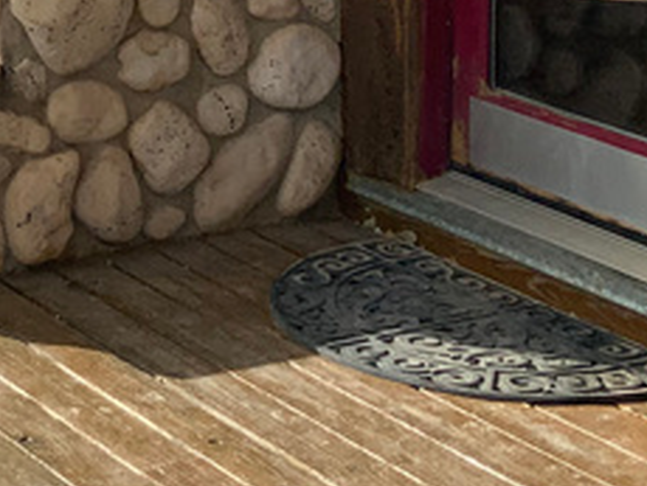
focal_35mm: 129
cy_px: -379
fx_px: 2414
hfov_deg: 14.6
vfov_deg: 10.8
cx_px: -188
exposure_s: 1/1675
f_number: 1.8
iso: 16
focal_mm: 3
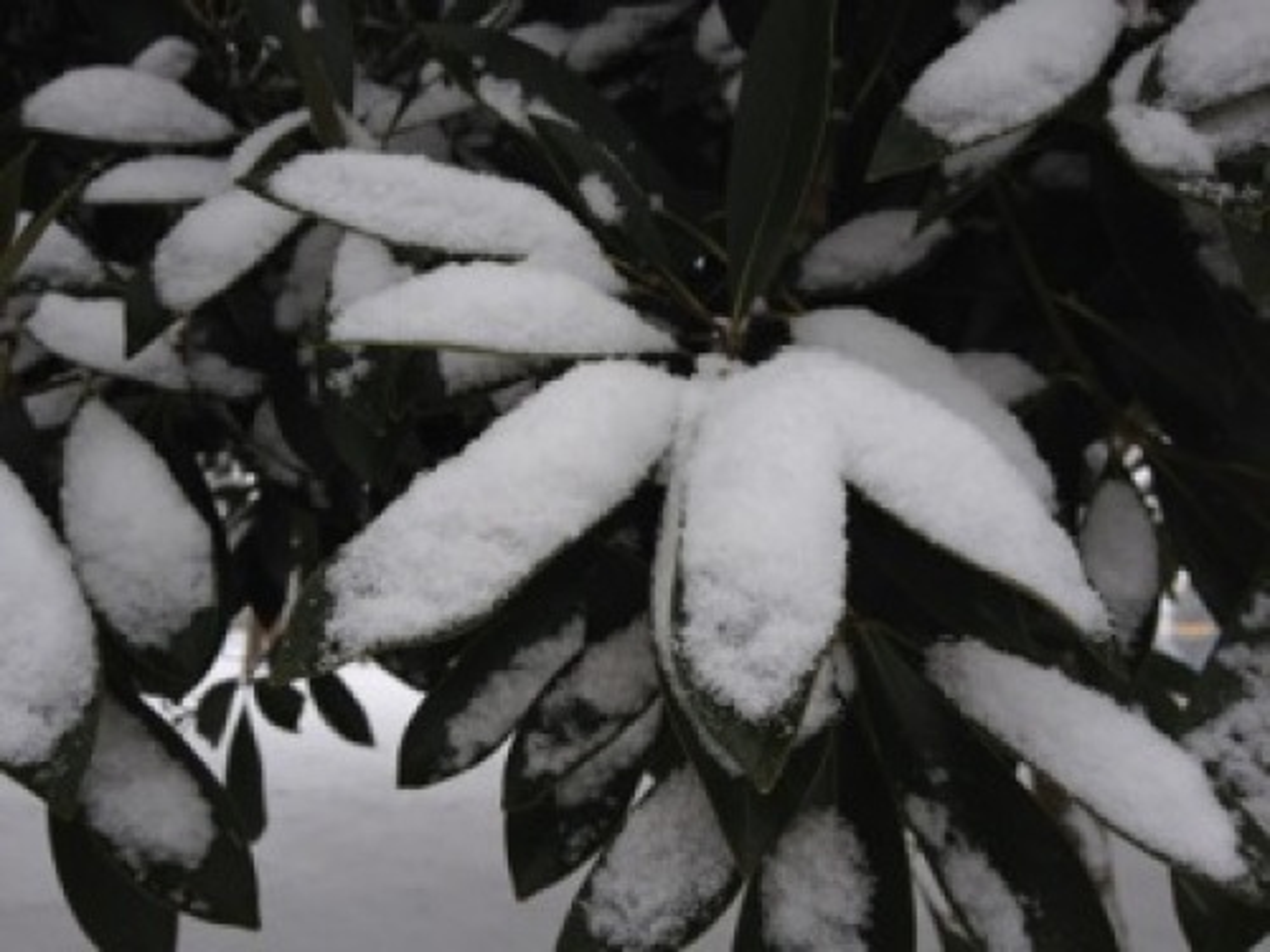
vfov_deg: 40.7
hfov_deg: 52.6
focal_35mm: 35
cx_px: 635
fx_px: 1284
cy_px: 476
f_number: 2.4
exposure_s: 1/699
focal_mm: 4.28
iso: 50
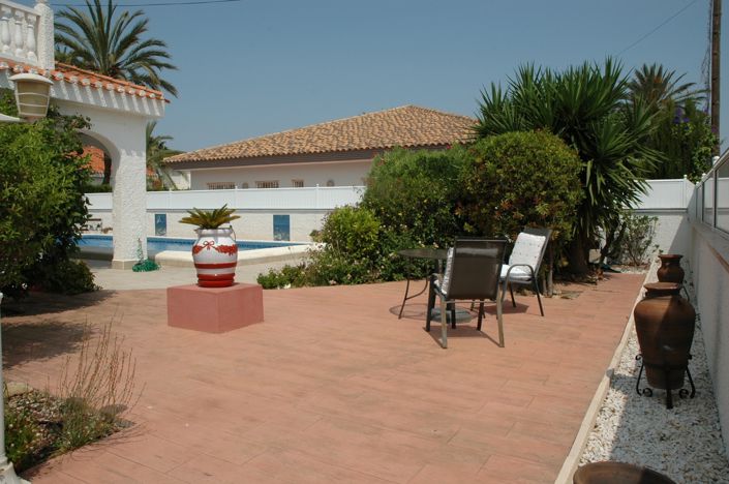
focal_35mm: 27
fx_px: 546
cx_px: 364
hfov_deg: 67.5
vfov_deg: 47.8
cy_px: 242
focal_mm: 18
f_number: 11
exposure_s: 1/500
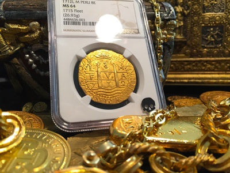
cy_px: 86
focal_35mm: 29
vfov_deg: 48.2
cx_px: 115
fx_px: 193
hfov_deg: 61.7
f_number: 2.2
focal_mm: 4.15
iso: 32
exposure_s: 1/30
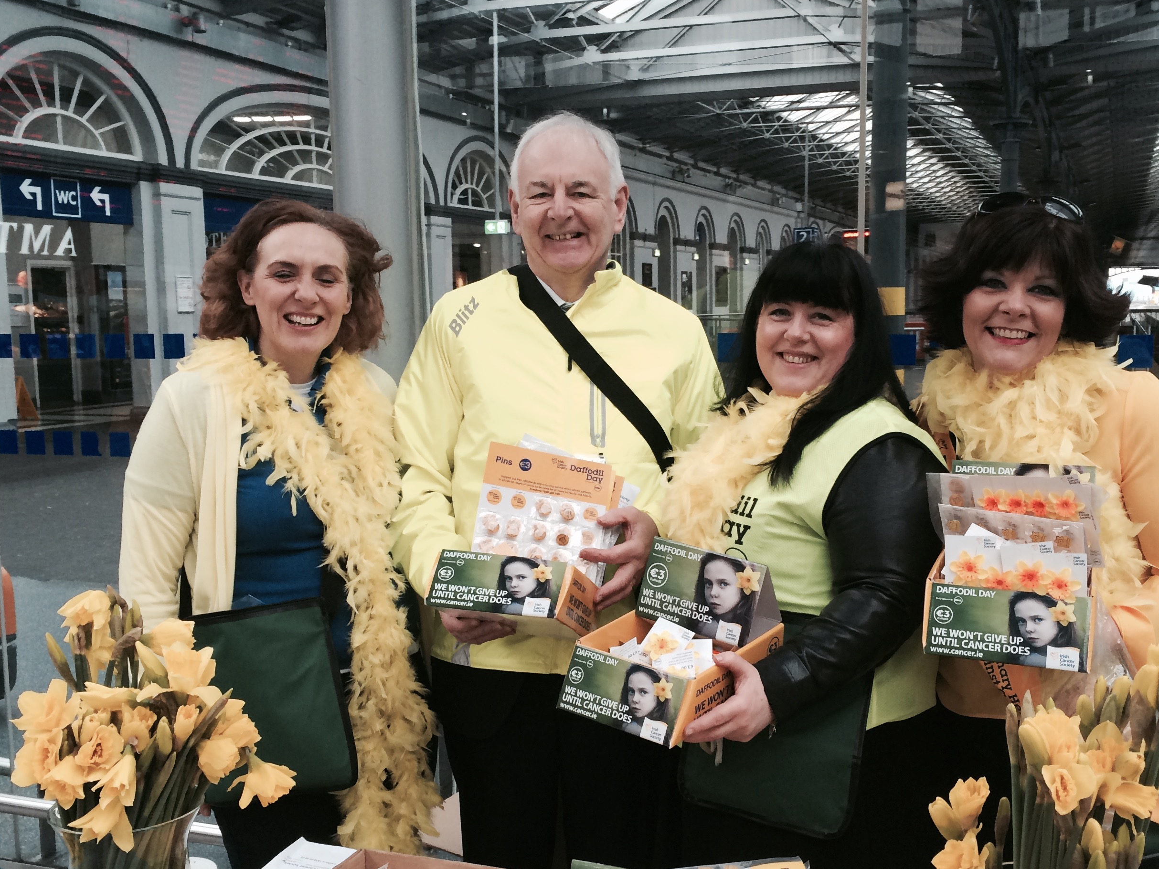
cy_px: 464
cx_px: 631
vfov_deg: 36.8
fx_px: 1306
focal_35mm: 39
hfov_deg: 47.8
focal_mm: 4.15
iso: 40
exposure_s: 1/30
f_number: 2.2
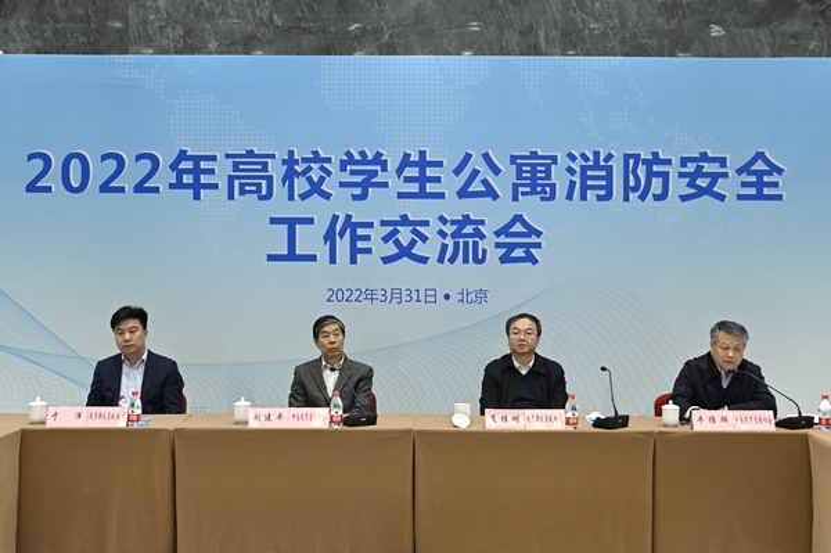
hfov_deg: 48.5
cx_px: 416
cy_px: 276
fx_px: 923
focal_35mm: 40
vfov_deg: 33.3
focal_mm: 40
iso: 1000
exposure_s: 1/160
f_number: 3.5
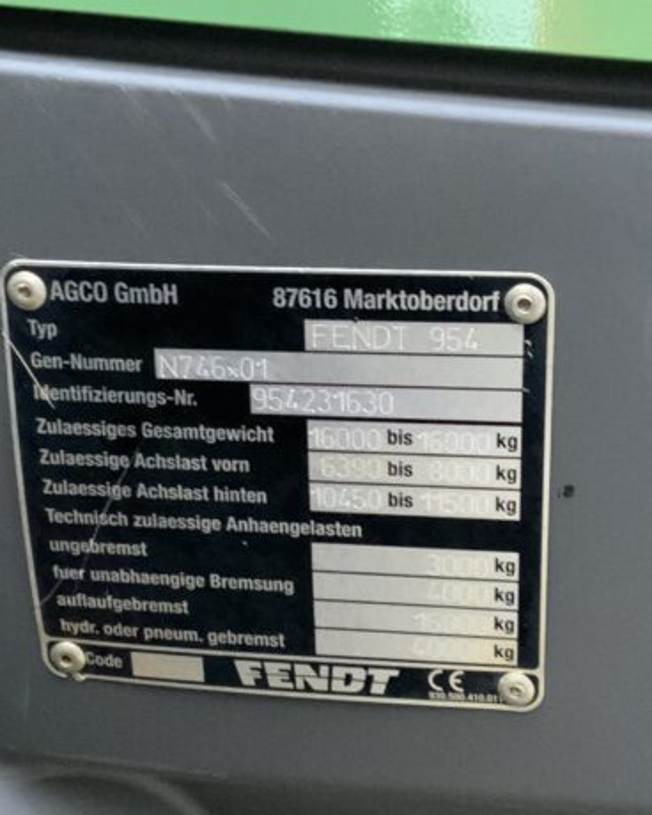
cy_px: 427
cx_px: 383
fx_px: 1520
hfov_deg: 24.2
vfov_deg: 30.0
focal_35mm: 63
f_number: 1.8
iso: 400
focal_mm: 3
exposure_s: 1/30
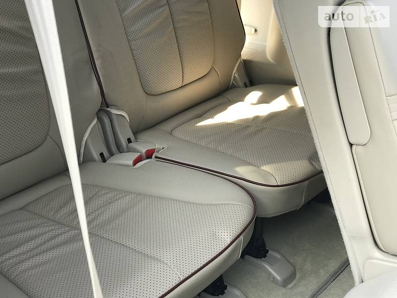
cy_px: 149
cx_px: 198
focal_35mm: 57
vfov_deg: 25.7
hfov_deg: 33.8
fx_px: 654
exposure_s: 1/50
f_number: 2.8
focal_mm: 6.6
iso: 32
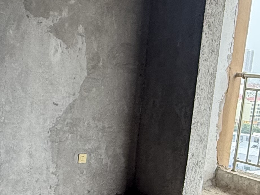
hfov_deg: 30.7
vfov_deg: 23.9
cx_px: 41
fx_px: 458
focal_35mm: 61
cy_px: 134
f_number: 2.2
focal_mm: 2.22
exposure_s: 1/99
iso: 250
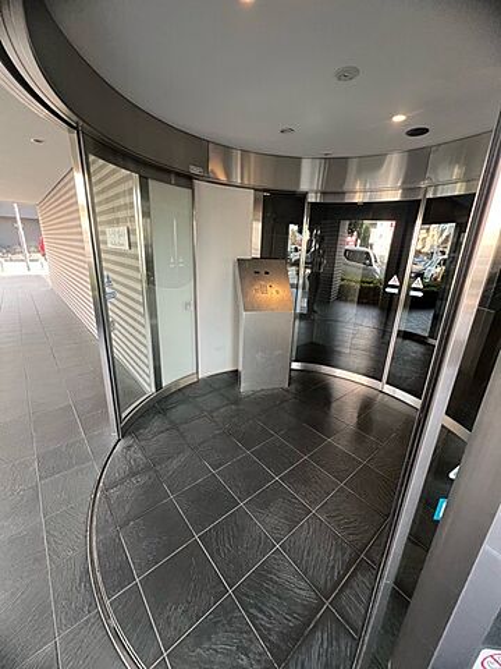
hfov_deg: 89.9
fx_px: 251
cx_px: 250
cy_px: 334
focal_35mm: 13
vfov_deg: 106.2
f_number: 1.8
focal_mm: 1.57
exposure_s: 1/99
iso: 160
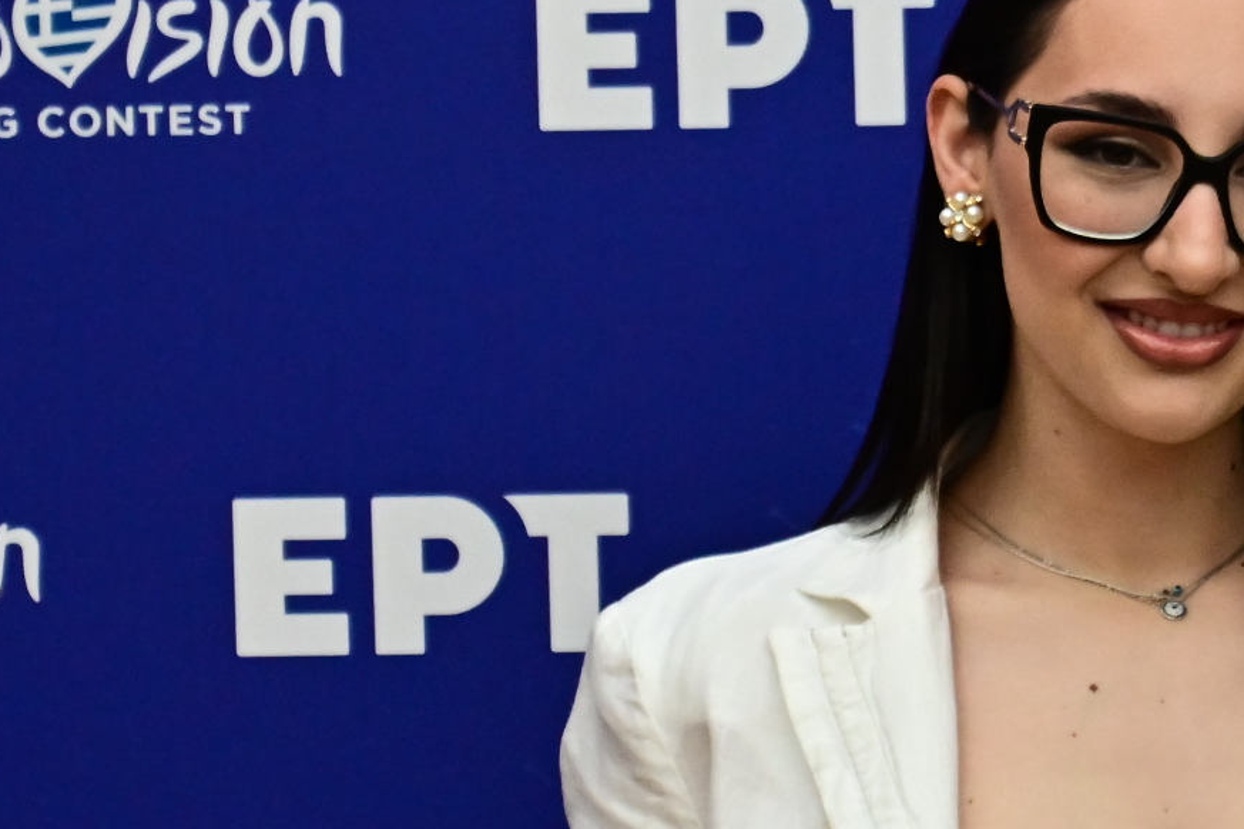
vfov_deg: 5.0
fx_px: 9571
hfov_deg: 7.4
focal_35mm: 277
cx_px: 1508
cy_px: 328
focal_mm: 70
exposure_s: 1/160
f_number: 4
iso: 3200
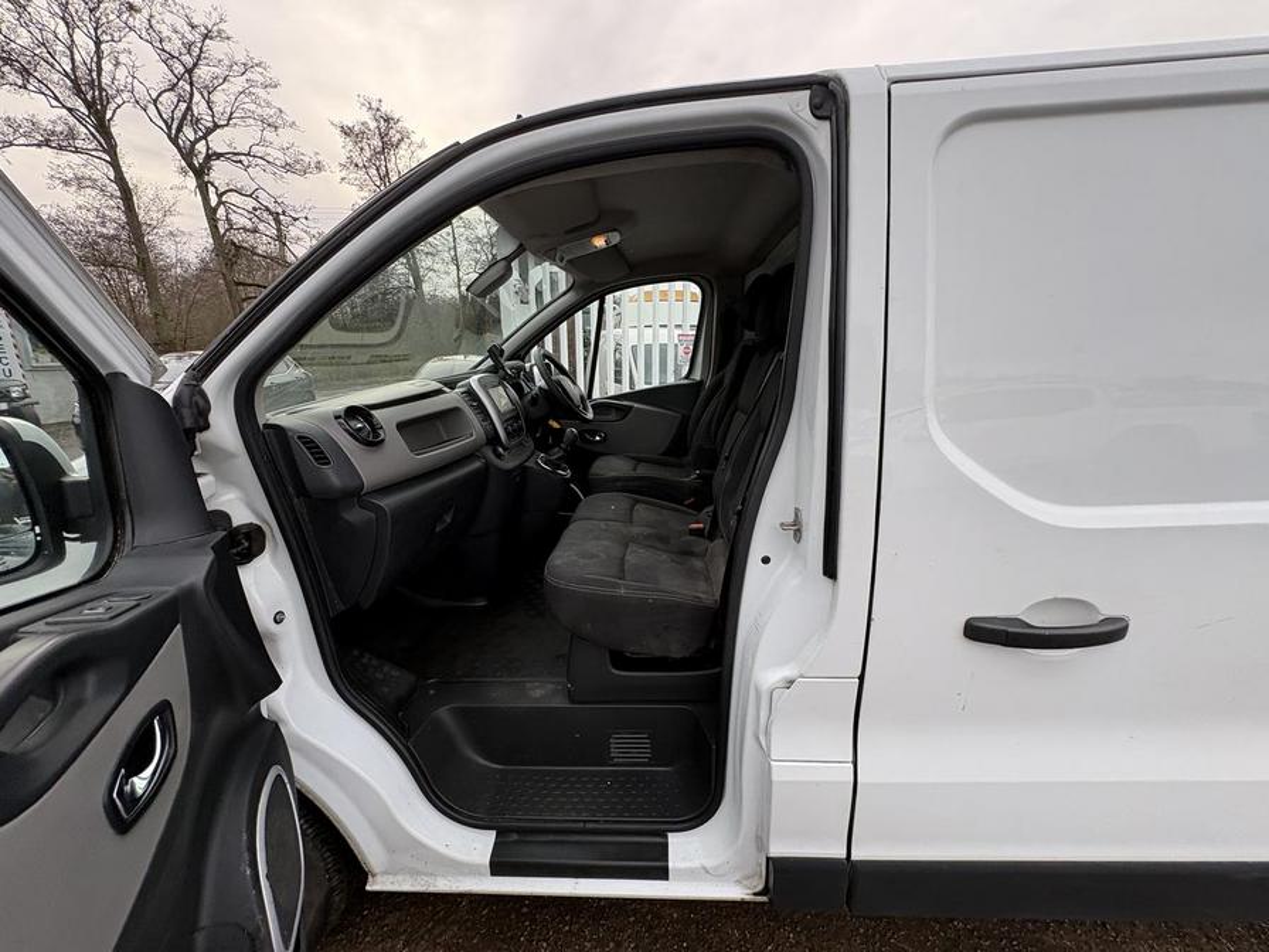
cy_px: 476
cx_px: 634
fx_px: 513
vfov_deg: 85.7
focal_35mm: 14
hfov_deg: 102.1
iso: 40
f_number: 2.2
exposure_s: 1/150
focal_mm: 2.22
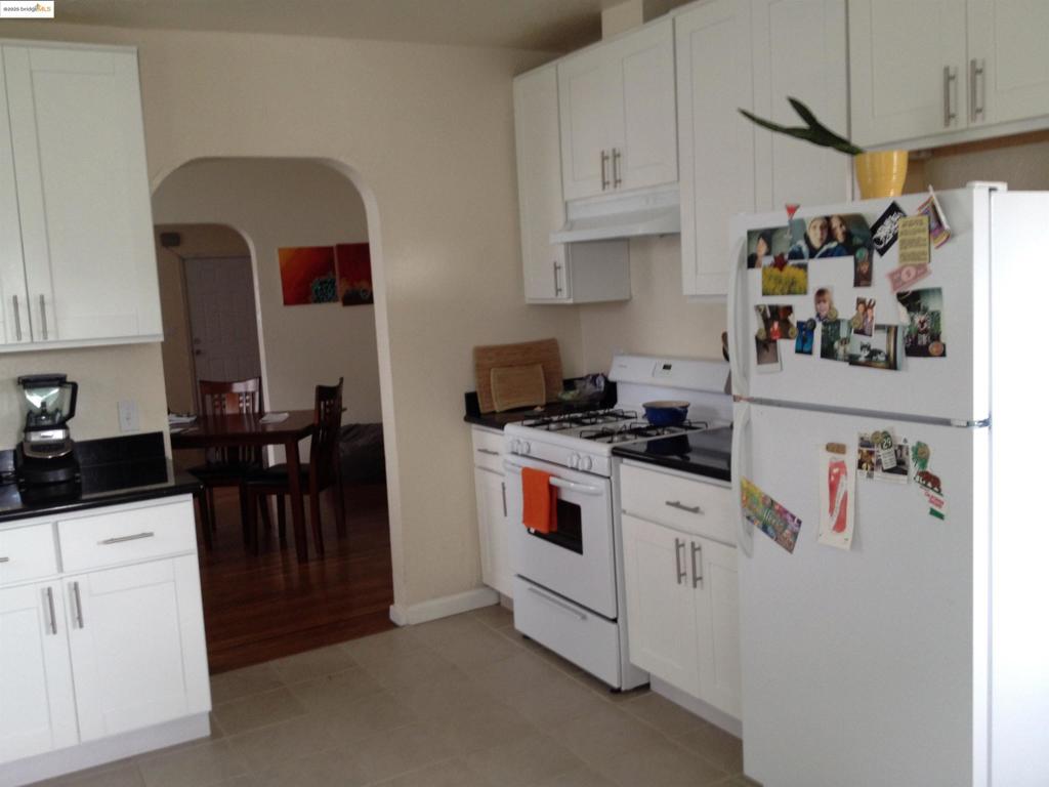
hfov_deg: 52.6
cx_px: 524
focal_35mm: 35
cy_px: 394
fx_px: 1061
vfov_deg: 40.7
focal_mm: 4.28
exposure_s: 1/20
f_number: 2.4
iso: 80
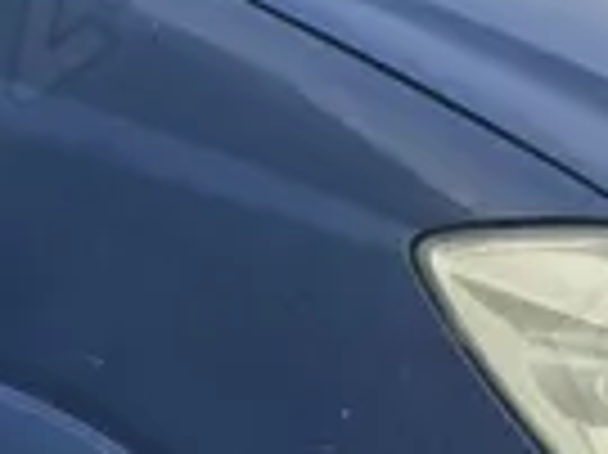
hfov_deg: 10.7
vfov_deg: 8.7
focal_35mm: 171
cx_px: -558
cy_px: 144
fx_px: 3001
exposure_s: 1/349
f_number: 1.7
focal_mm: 6.3
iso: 12
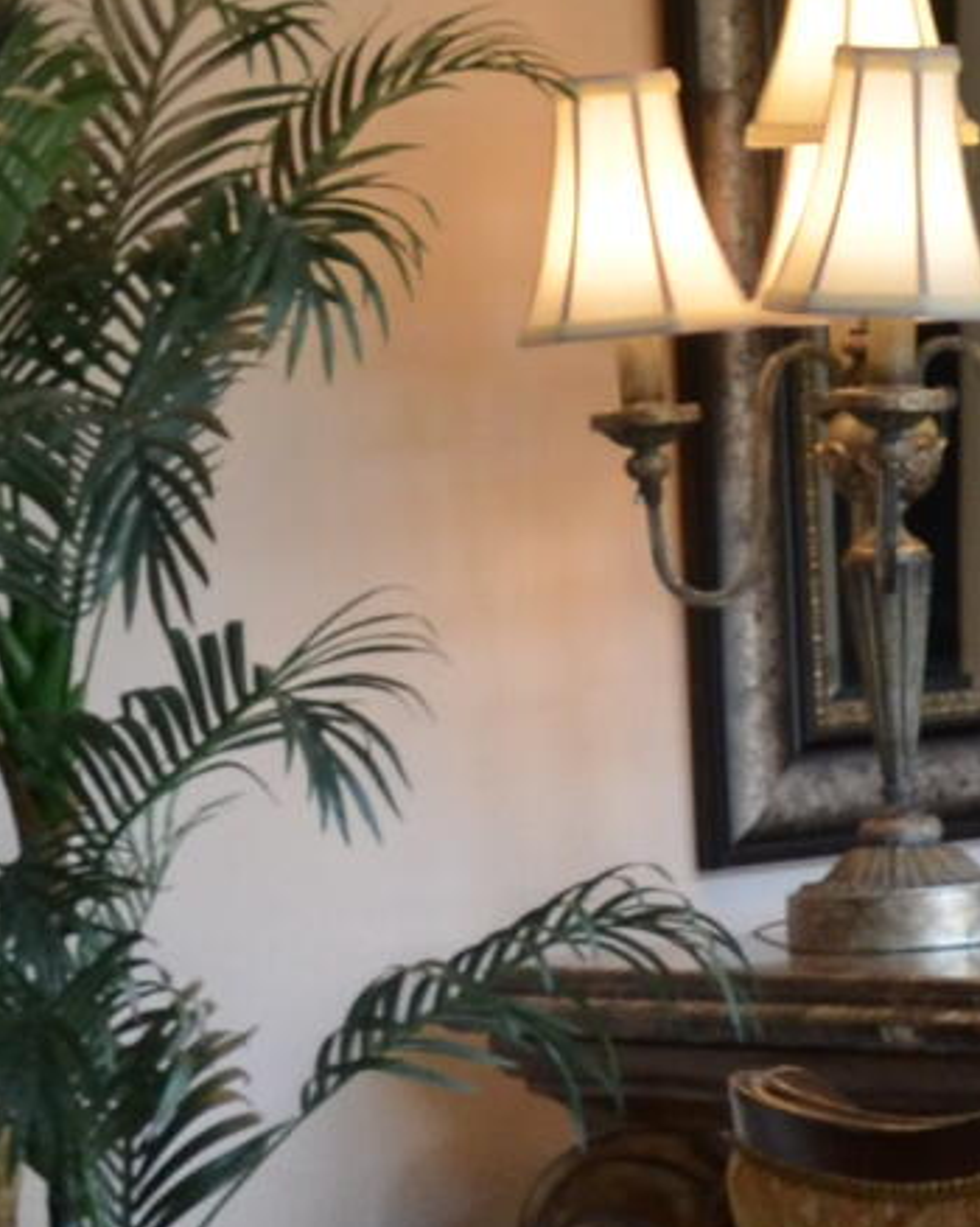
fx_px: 7336
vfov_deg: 9.5
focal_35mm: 202
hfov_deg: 7.2
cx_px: 2251
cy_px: 240
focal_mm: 21
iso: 400
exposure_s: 1/80
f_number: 4.5
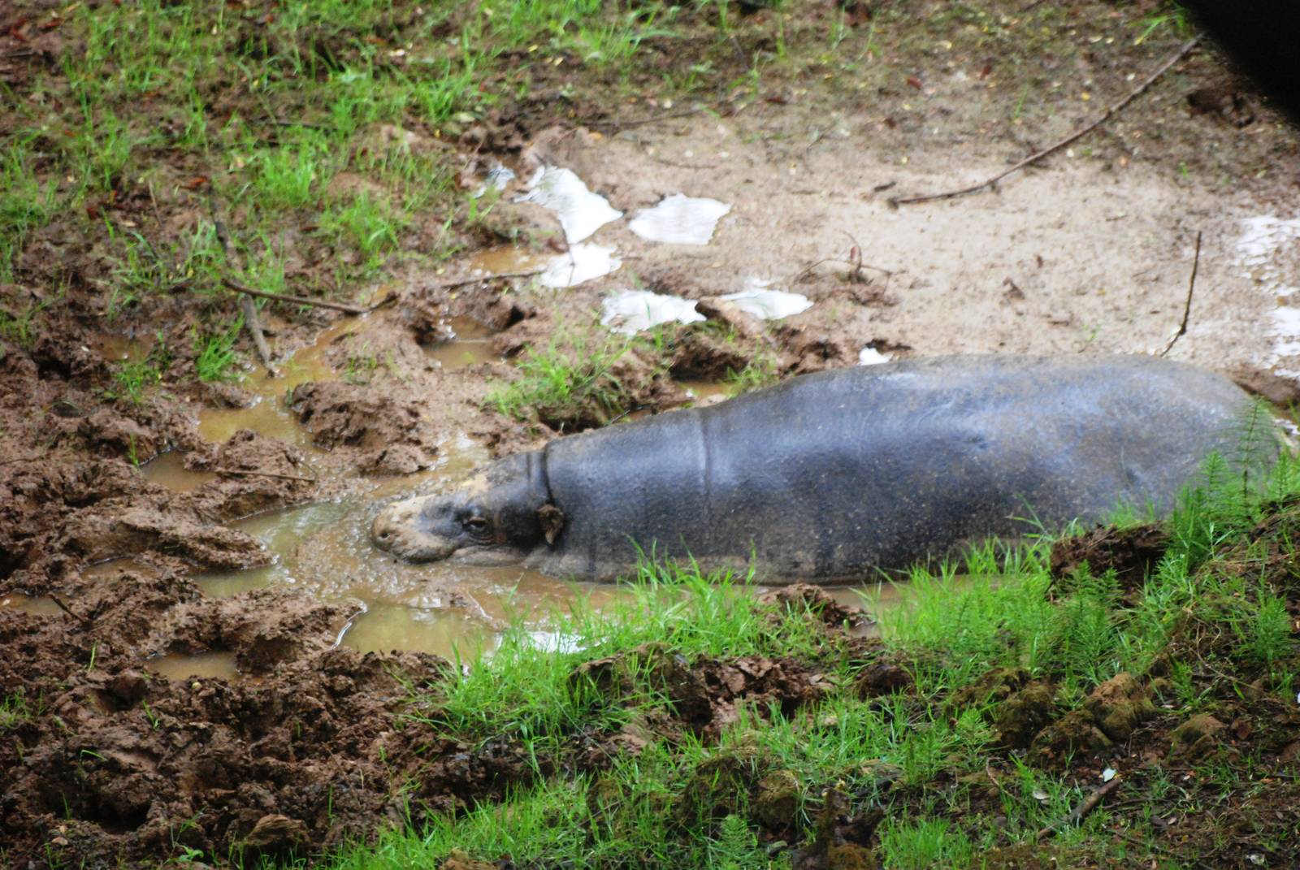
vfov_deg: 4.2
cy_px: 435
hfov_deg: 6.2
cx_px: 650
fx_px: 11931
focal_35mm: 330
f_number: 5.3
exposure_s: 1/250
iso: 1600
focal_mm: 220
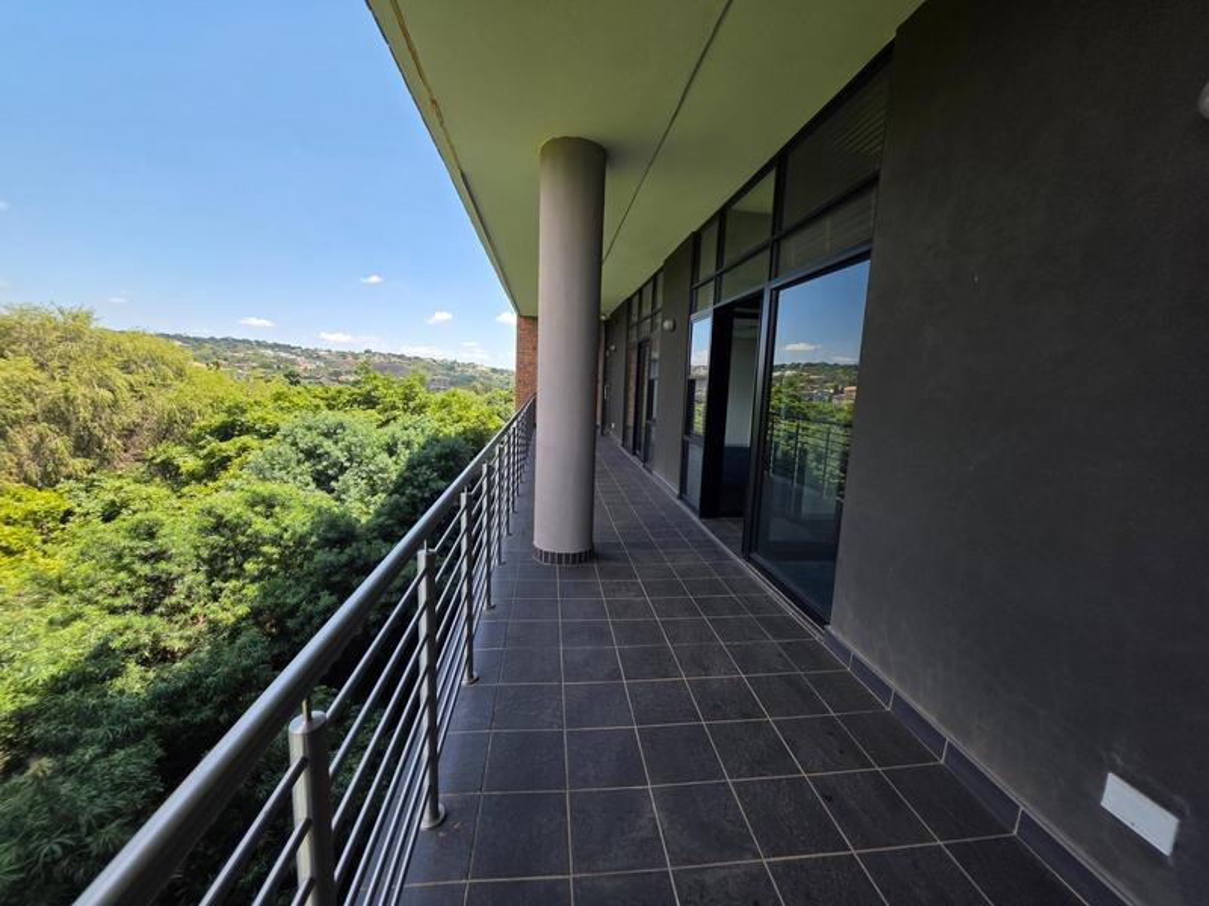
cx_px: 604
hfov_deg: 106.2
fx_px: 454
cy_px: 453
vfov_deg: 89.9
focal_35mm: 13
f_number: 1.9
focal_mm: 2.2
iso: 40
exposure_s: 1/571
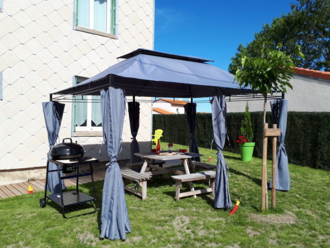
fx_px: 276
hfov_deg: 61.6
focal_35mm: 29
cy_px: 125
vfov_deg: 48.2
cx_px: 176
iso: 40
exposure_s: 1/1171
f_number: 1.9
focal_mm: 3.6
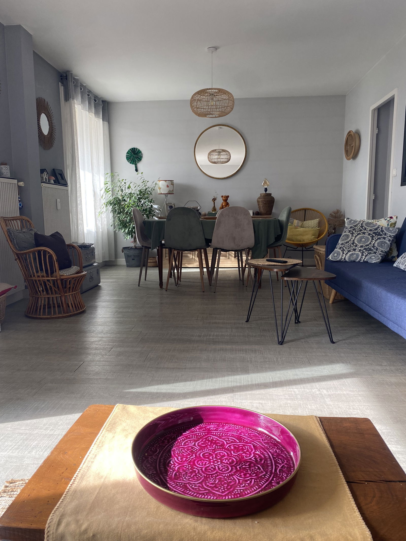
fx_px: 407
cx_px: 203
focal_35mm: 26
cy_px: 270
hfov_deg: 53.1
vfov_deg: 67.3
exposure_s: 1/121
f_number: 1.8
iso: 50
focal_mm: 4.25
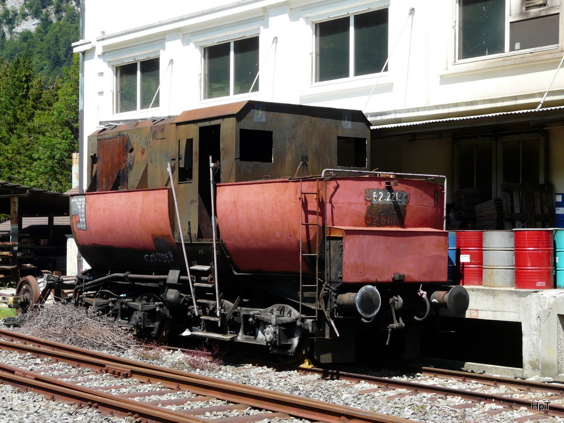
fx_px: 1124
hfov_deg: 28.2
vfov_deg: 21.3
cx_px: 282
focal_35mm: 69
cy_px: 212
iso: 100
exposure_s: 1/250
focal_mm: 11.4
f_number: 5.6
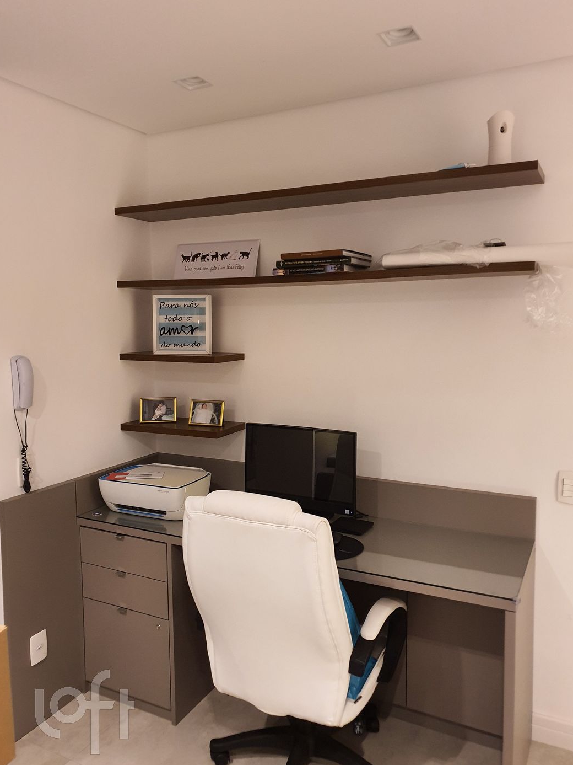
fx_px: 596
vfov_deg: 65.3
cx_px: 283
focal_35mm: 27
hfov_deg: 51.3
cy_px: 371
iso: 320
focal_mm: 4.3
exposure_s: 1/40
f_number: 1.5
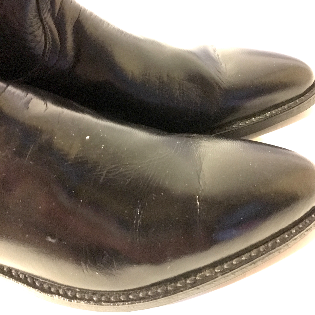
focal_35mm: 35
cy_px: 121
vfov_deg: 46.9
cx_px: 161
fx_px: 360
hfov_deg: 47.2
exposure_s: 1/15
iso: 1000
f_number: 2.2
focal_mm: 4.15
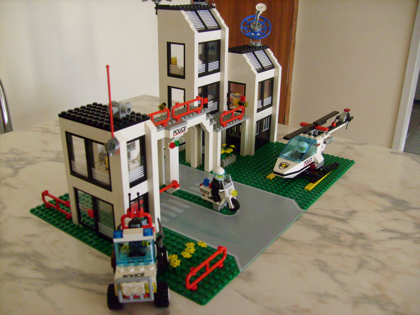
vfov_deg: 40.7
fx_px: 425
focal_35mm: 35
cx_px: 210
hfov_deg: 52.6
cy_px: 158
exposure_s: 1/20
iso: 200
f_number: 2.8
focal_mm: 5.8
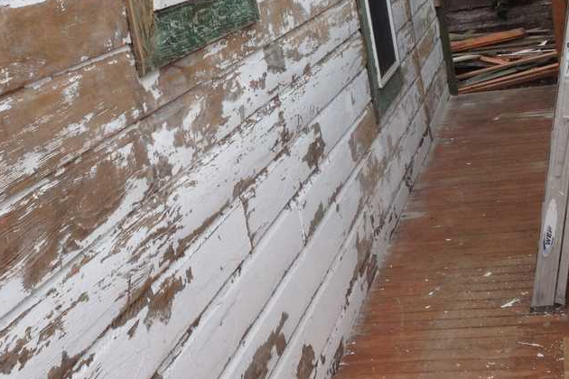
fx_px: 1217
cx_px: 193
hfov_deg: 26.2
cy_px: 26
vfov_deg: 17.4
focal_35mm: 77
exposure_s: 1/424
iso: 50
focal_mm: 4.28
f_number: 2.4
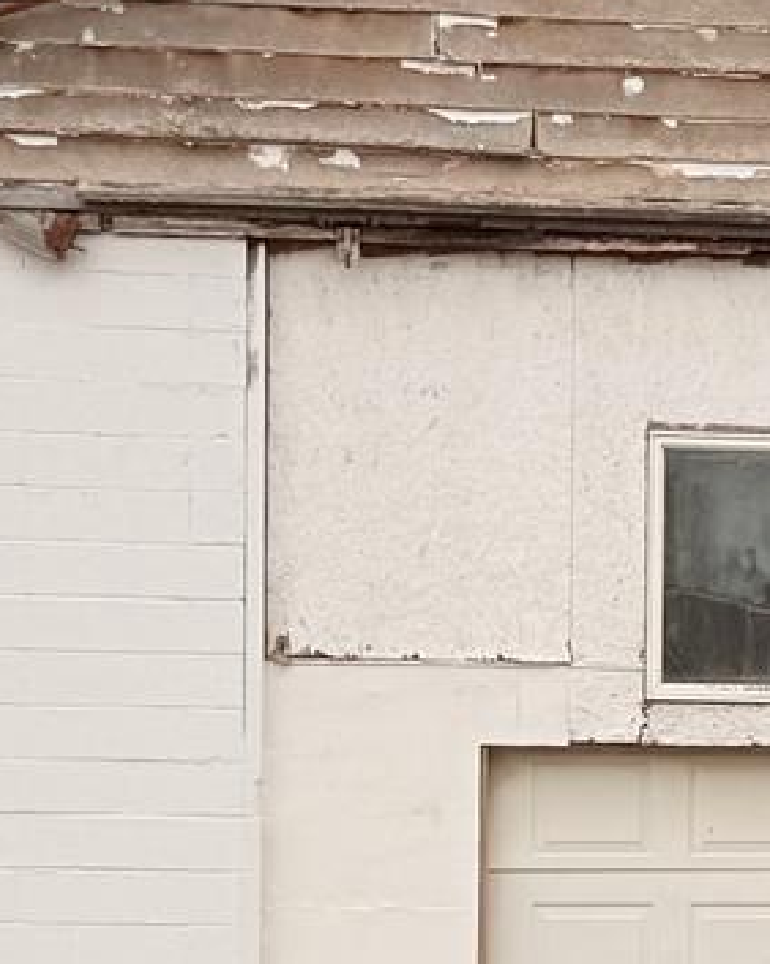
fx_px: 3877
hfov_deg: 11.1
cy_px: 841
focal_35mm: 136
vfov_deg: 14.1
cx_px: 1018
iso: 80
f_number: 1.78
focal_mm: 6.76
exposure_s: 1/399
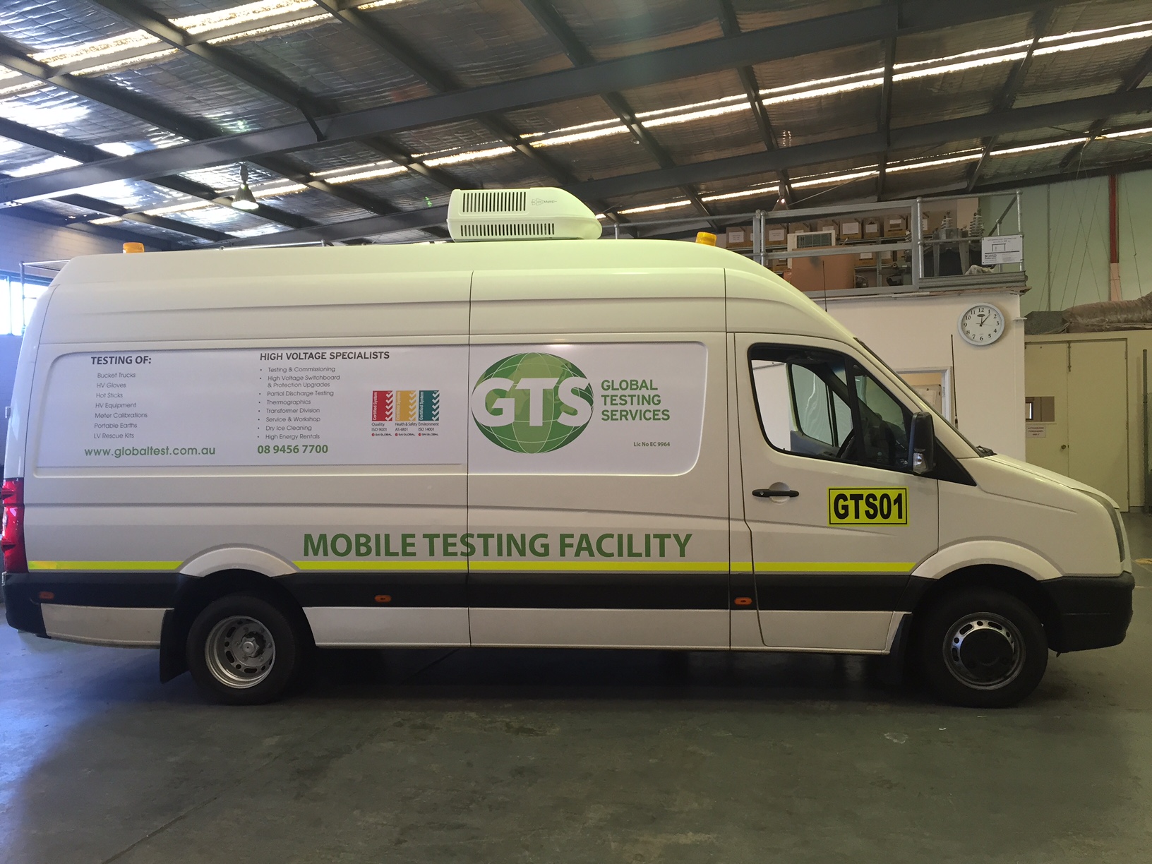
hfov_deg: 61.7
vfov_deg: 48.2
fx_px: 965
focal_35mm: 29
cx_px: 576
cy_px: 432
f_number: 2.2
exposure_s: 1/33
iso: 40
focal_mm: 4.15
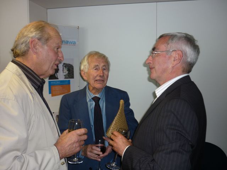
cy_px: 85
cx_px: 114
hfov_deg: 55.4
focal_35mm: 33
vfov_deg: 42.9
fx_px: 216
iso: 100
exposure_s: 1/30
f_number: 2.8
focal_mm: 5.5
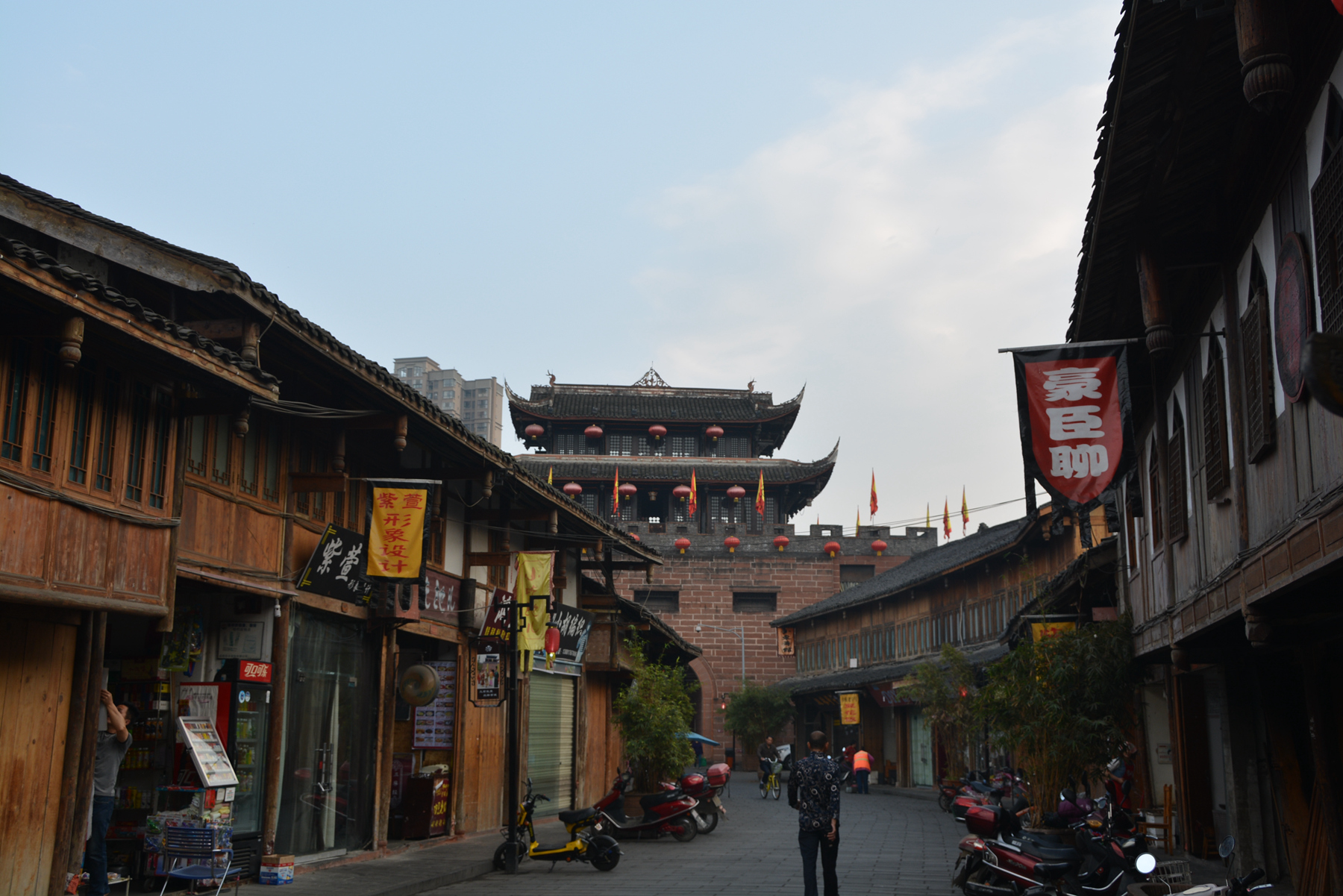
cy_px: 448
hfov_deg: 49.5
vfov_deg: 34.2
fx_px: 1455
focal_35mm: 39
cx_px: 672
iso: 100
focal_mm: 26
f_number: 5
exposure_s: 1/100
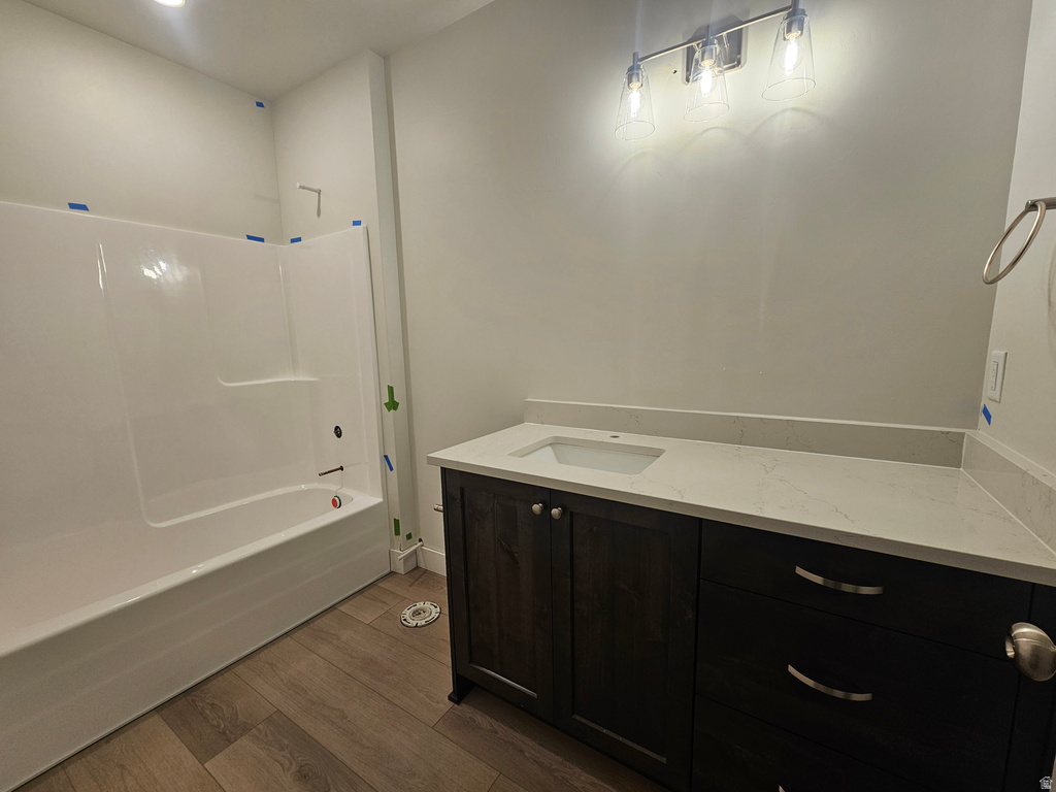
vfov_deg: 89.9
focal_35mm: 13
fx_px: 397
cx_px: 528
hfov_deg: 106.2
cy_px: 396
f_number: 2.2
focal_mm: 2.2
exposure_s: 1/60
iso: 64
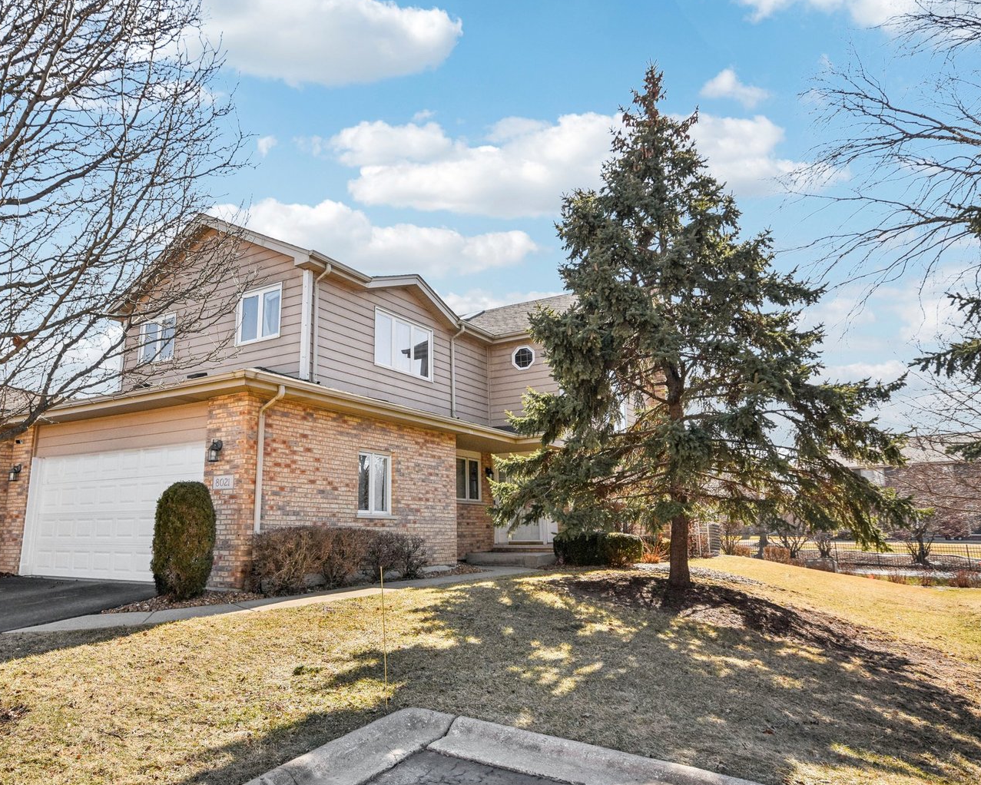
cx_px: 403
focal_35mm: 25
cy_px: 382
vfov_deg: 56.8
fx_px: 726
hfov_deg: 67.6
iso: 400
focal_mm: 14
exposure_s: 1/640
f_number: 8
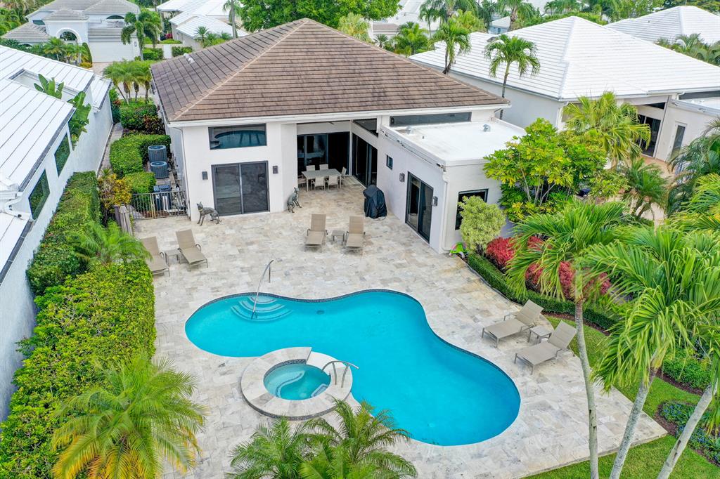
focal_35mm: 28
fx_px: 560
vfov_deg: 46.4
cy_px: 240
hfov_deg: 65.5
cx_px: 360
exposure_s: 1/320
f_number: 5
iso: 100
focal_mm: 10.3
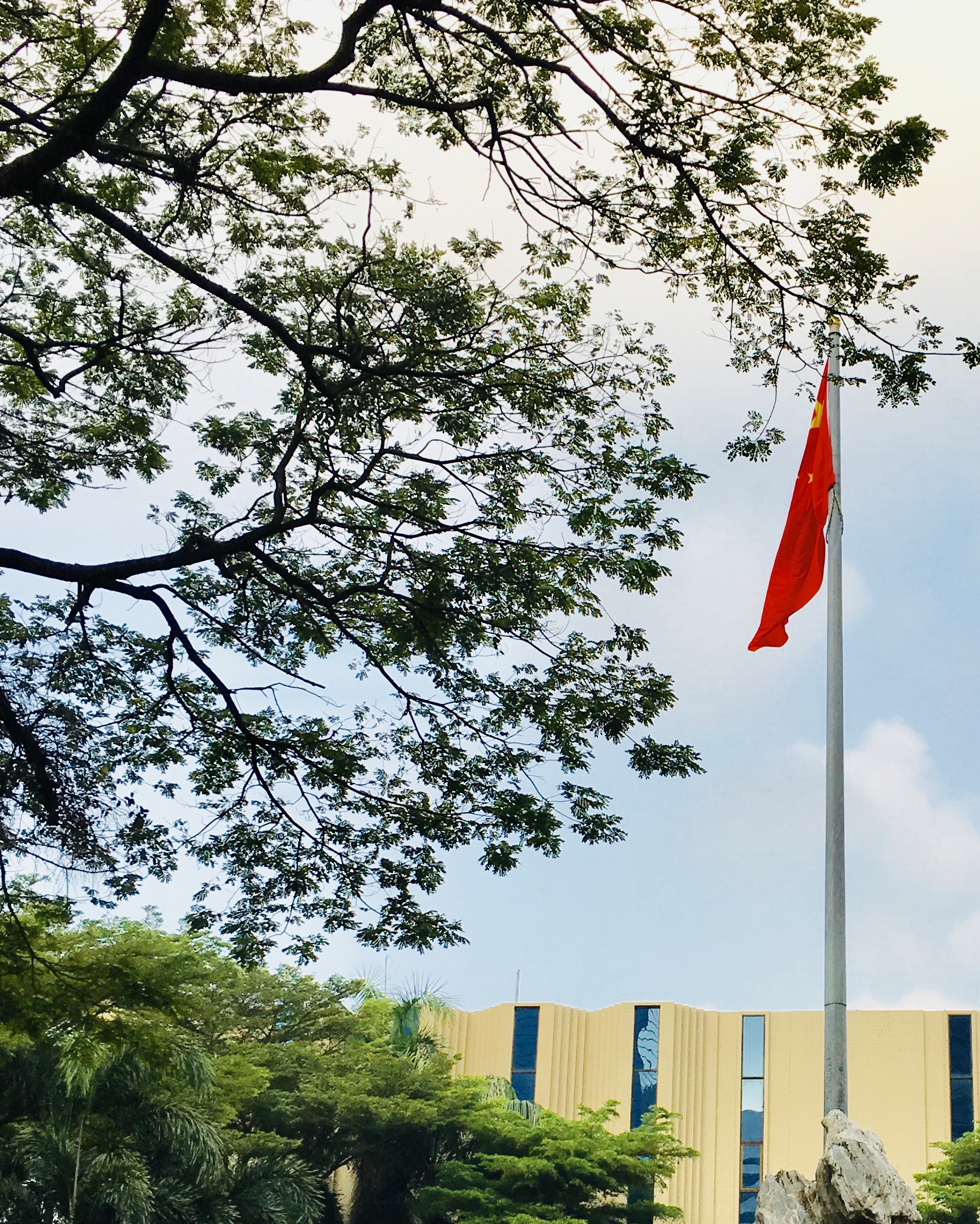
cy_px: 847
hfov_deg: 27.4
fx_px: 1958
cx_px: 830
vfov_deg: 34.3
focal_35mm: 54
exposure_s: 1/927
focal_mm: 4.15
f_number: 2.2
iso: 25
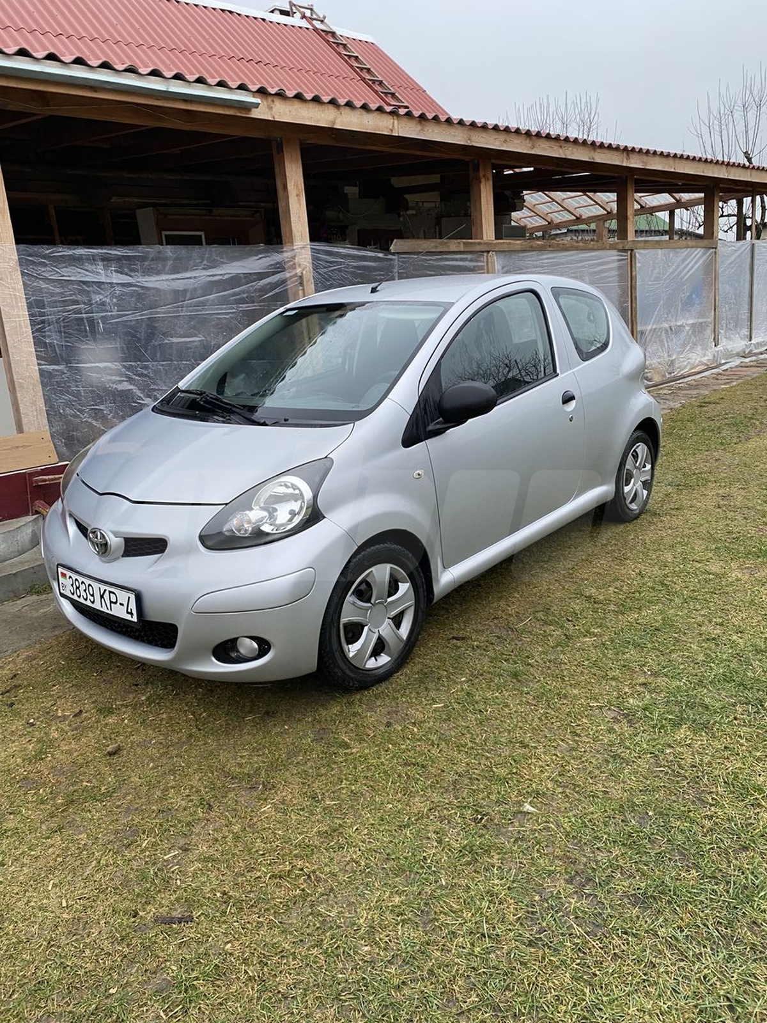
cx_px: 384
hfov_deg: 53.1
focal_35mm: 26
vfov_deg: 67.3
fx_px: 768
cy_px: 512
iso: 125
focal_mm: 4.25
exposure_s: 1/88
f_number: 1.8
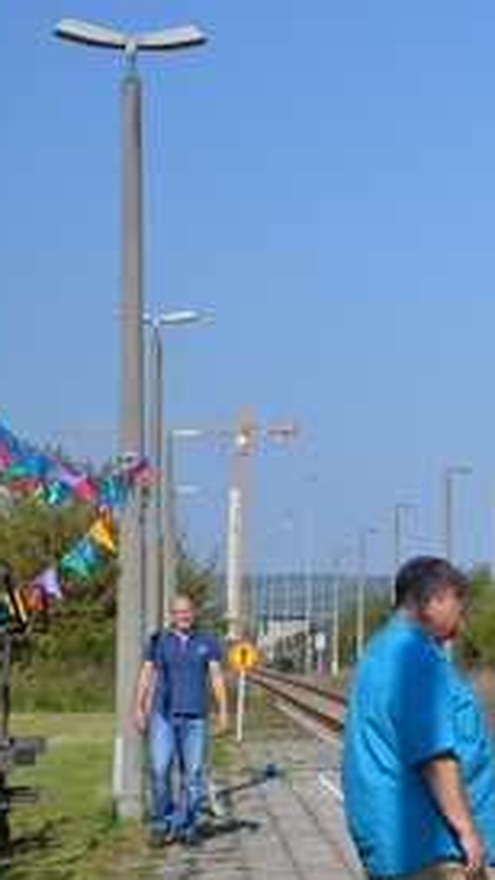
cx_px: 1192
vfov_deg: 19.5
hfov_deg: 9.7
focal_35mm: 110
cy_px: 490
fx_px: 2568
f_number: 3.8
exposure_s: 1/800
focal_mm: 24
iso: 100
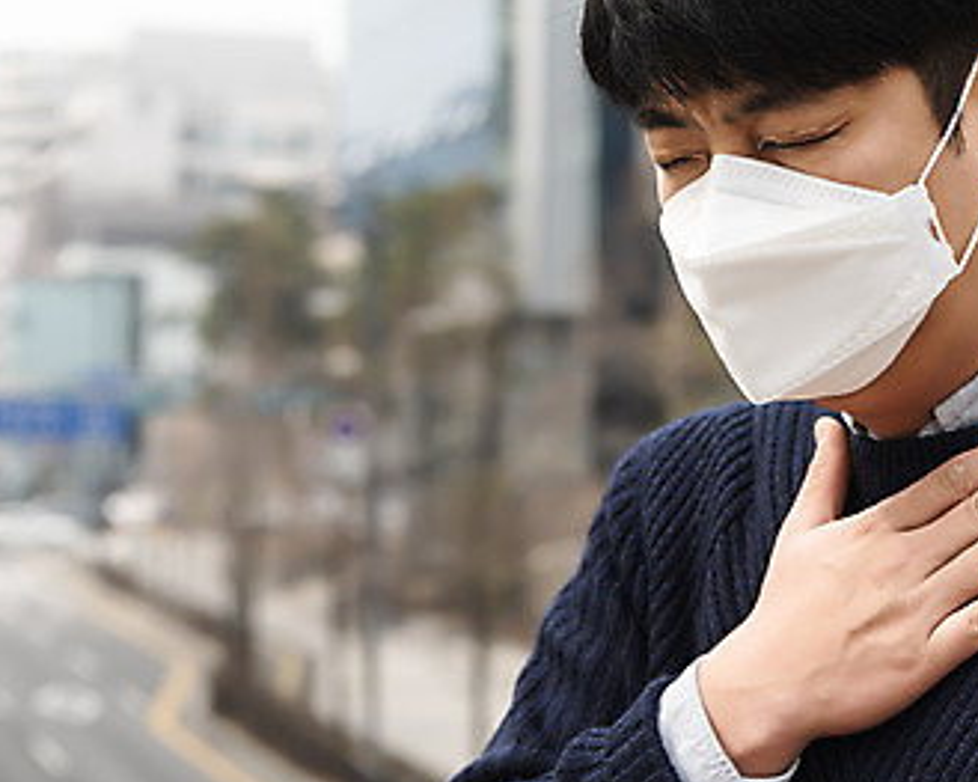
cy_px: 511
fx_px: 2575
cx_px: 483
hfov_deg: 21.5
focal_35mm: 89
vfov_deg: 17.2
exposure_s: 1/640
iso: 160
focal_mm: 52
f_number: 4
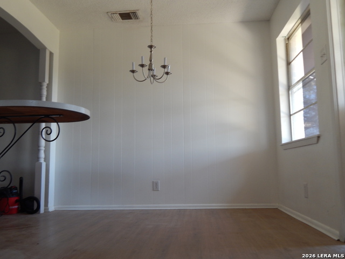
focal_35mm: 31
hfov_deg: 58.4
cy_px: 130
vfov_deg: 45.4
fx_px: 309
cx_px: 172
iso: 125
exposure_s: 1/30
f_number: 3.2
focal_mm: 5.6
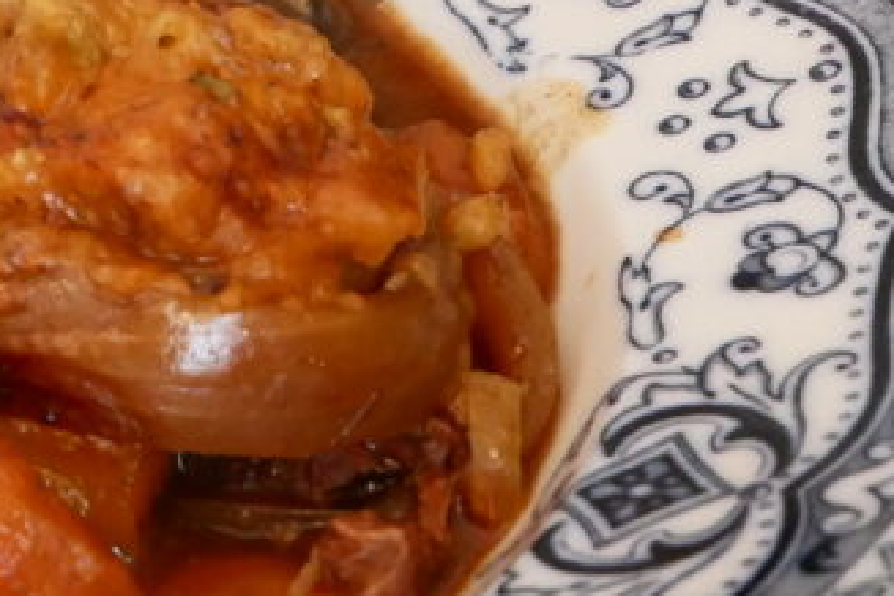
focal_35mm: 274
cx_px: -457
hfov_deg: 7.4
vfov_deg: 5.0
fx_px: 6804
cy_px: -223
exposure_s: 1/50
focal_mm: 42
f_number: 5.5
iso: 3200
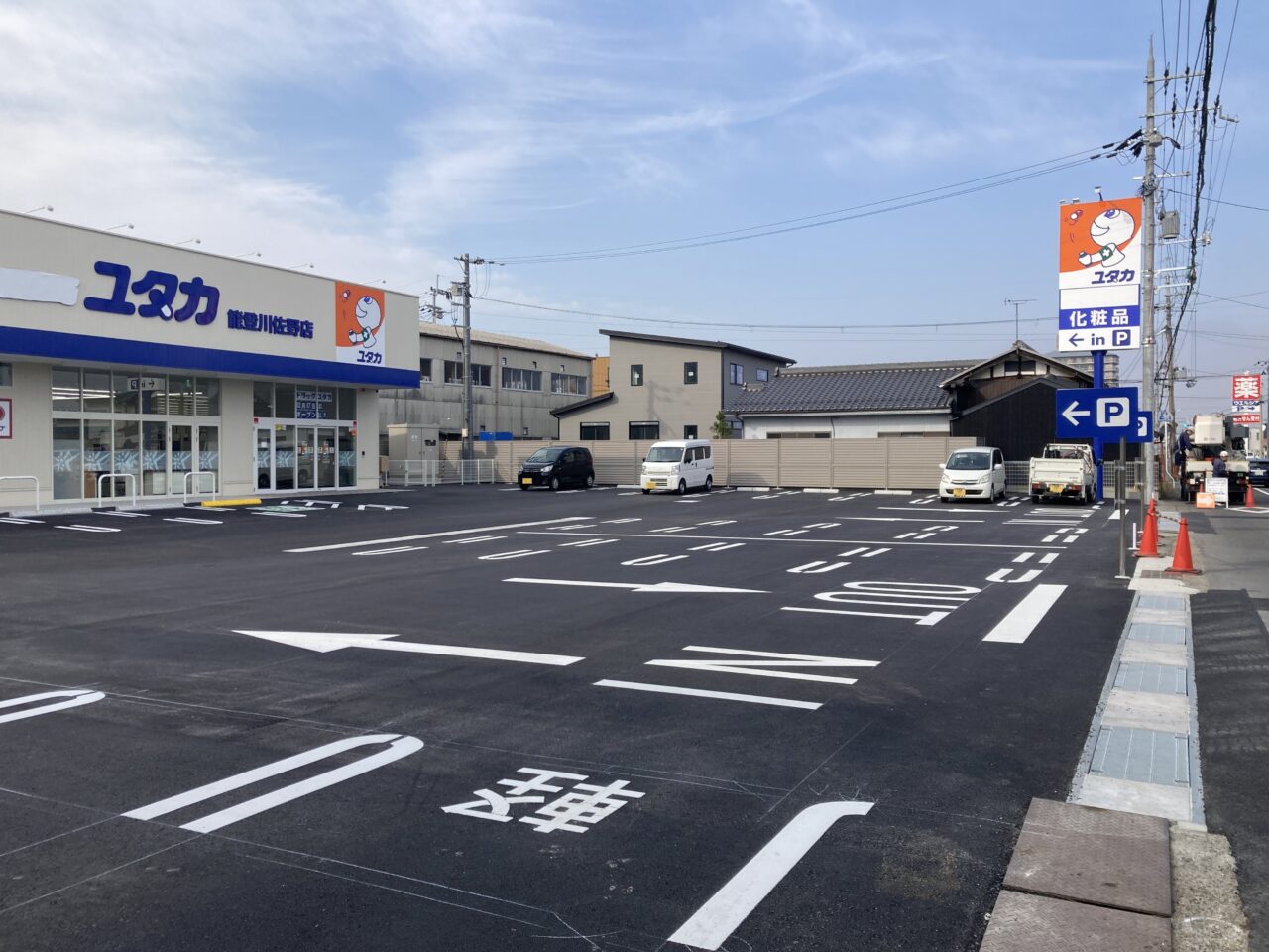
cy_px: 476
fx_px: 1026
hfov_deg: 63.4
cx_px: 634
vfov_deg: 49.7
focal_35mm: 28
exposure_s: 1/1600
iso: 20
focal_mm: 3.99
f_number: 1.8
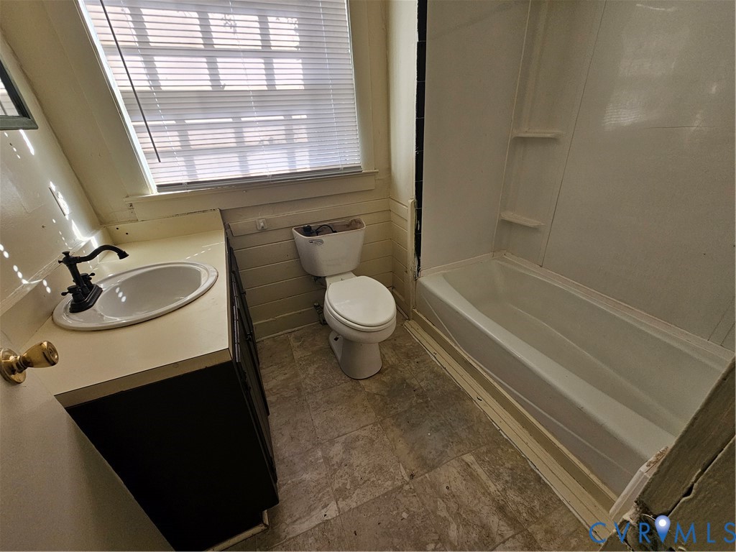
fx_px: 276
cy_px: 276
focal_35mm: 13
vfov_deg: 89.9
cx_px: 368
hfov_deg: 106.2
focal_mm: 2.2
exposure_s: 1/207
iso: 80
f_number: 2.2
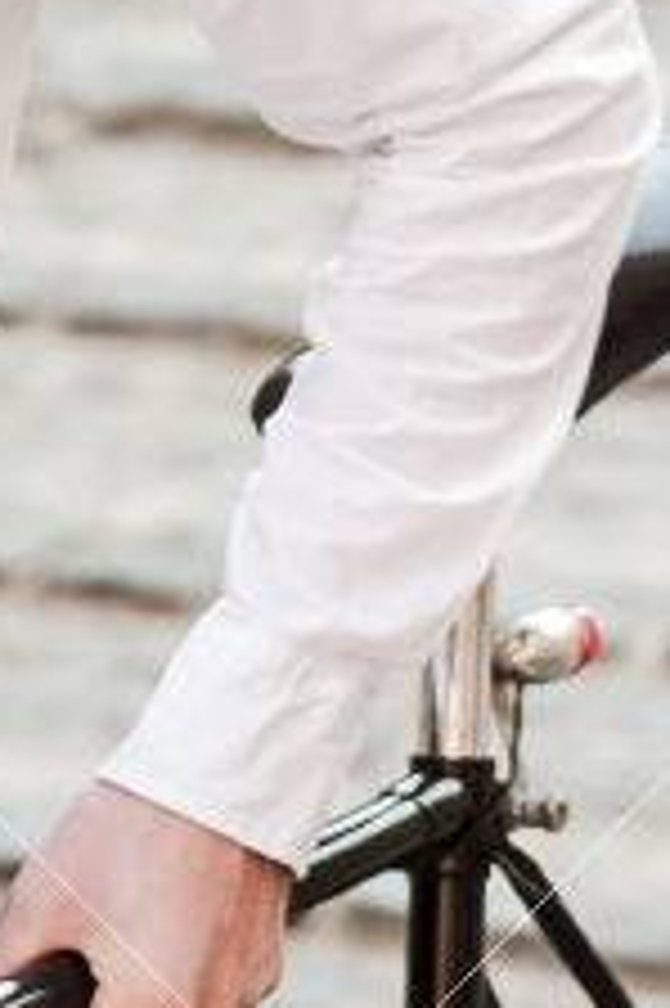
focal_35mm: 407
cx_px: -672
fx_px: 11379
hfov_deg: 3.3
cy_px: 1134
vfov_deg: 5.1
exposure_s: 1/500
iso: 200
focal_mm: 70
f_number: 4
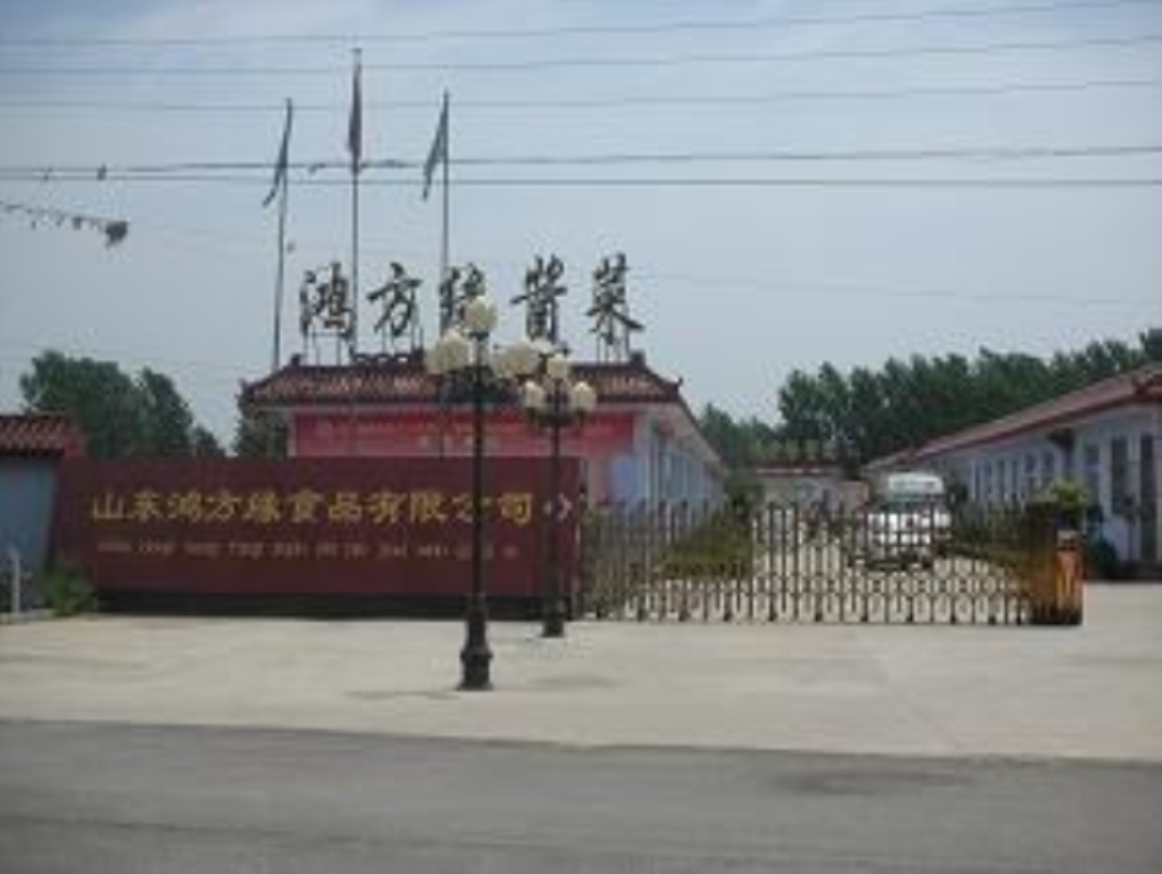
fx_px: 1781
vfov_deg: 27.6
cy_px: 437
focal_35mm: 53
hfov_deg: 36.1
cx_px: 581
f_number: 10.5
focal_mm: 8.8
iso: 50
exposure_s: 1/106
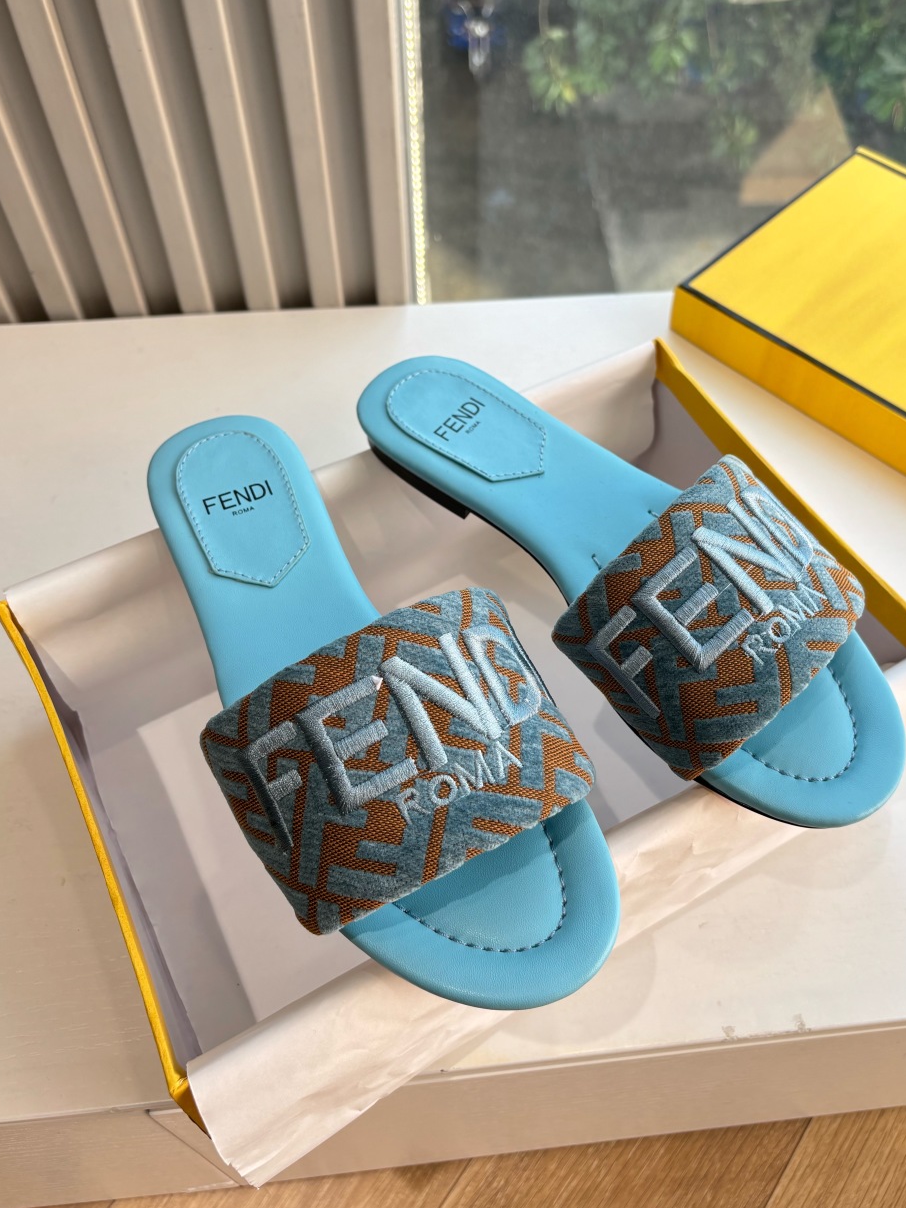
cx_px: 524
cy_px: 542
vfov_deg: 58.2
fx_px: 1082
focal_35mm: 31
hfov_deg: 45.3
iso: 50
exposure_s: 1/358
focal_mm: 5.96
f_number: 1.6
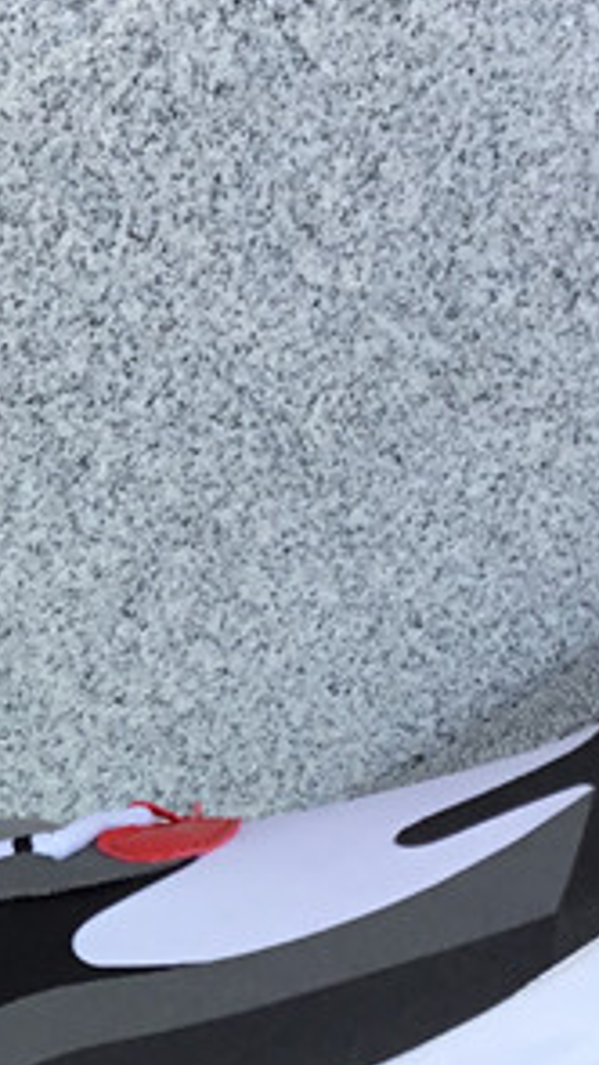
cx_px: -213
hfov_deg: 11.4
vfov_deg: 20.3
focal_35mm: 103
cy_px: 995
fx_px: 2908
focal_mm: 3.3
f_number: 2.4
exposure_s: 1/215
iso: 25
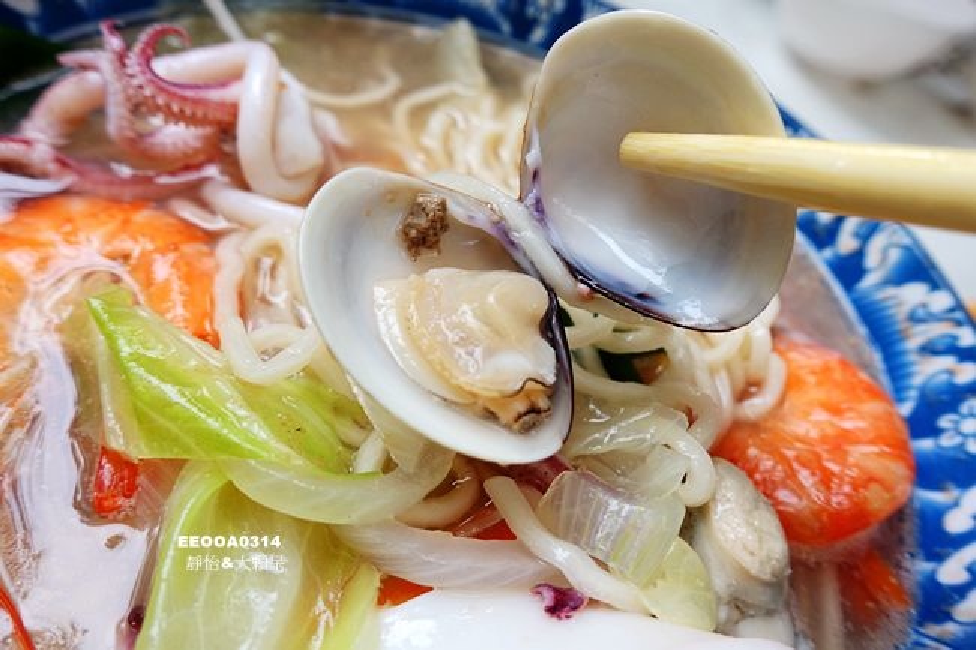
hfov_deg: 73.8
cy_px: 325
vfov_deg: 53.1
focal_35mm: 24
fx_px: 650
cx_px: 488
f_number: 4
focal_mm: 8.8
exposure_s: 1/100
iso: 125
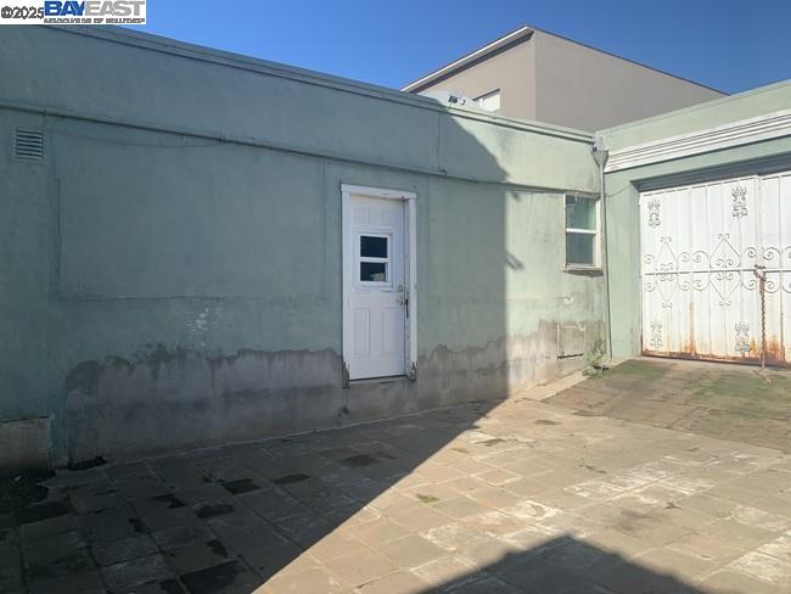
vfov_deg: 53.1
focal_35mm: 26
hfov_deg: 67.3
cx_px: 396
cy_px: 297
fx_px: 594
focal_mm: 4.25
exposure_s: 1/1585
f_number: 1.8
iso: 25
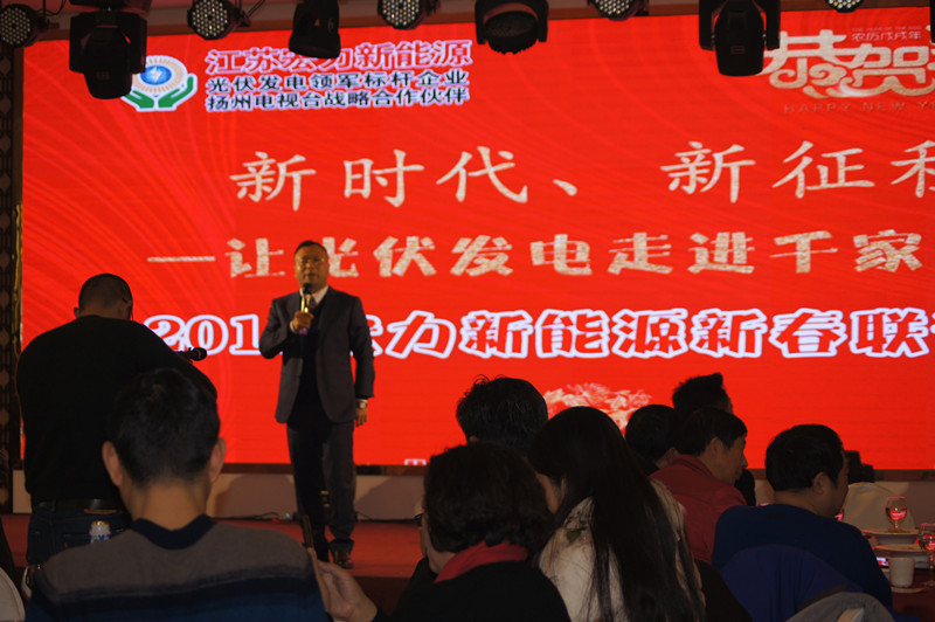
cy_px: 311
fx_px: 2141
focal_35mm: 82
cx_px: 468
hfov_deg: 24.6
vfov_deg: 16.5
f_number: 4
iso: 100
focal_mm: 55
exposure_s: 1/100
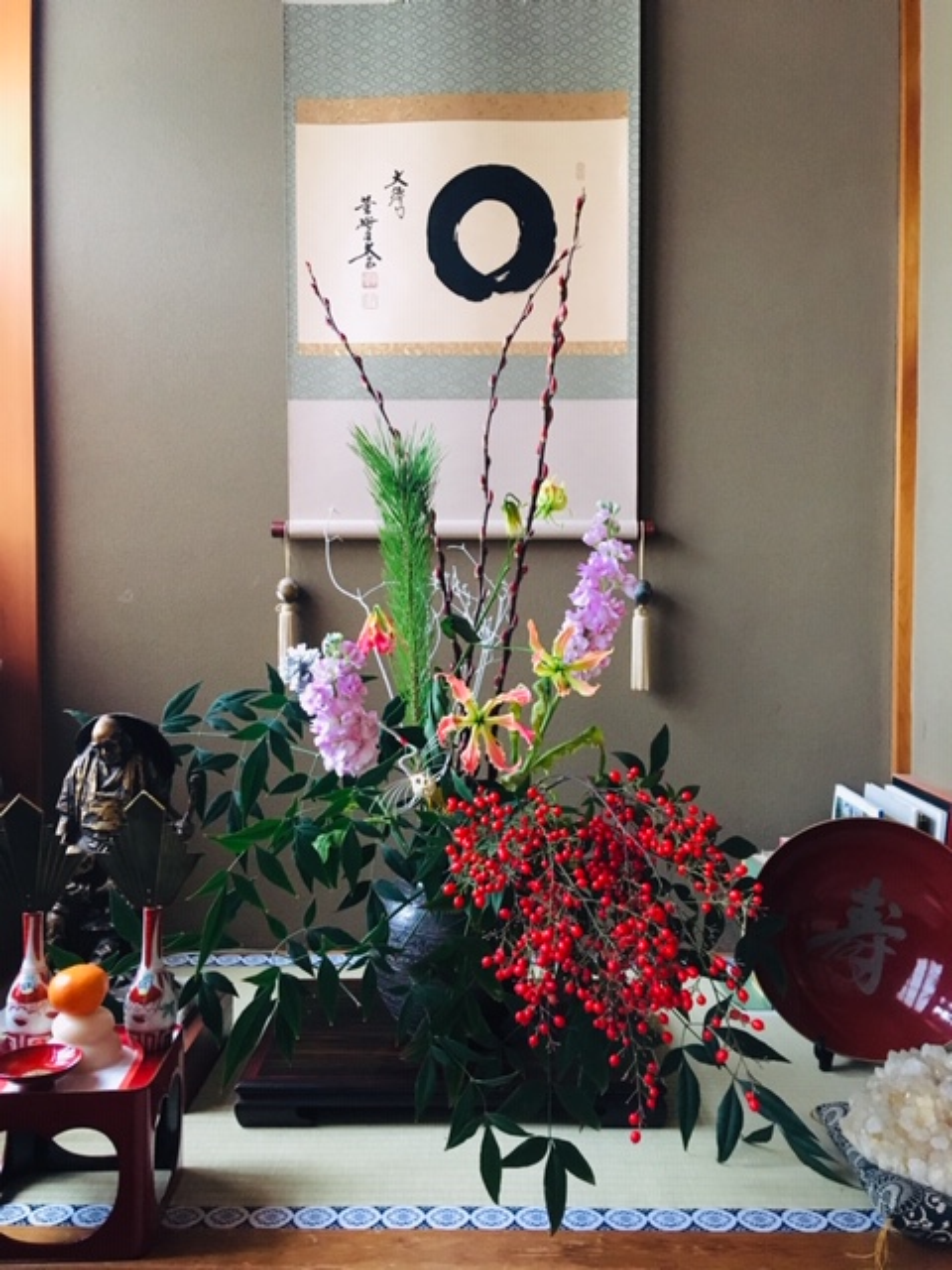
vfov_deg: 61.7
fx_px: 1063
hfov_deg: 48.2
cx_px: 476
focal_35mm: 29
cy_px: 635
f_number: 2.2
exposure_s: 1/15
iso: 200
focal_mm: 4.15
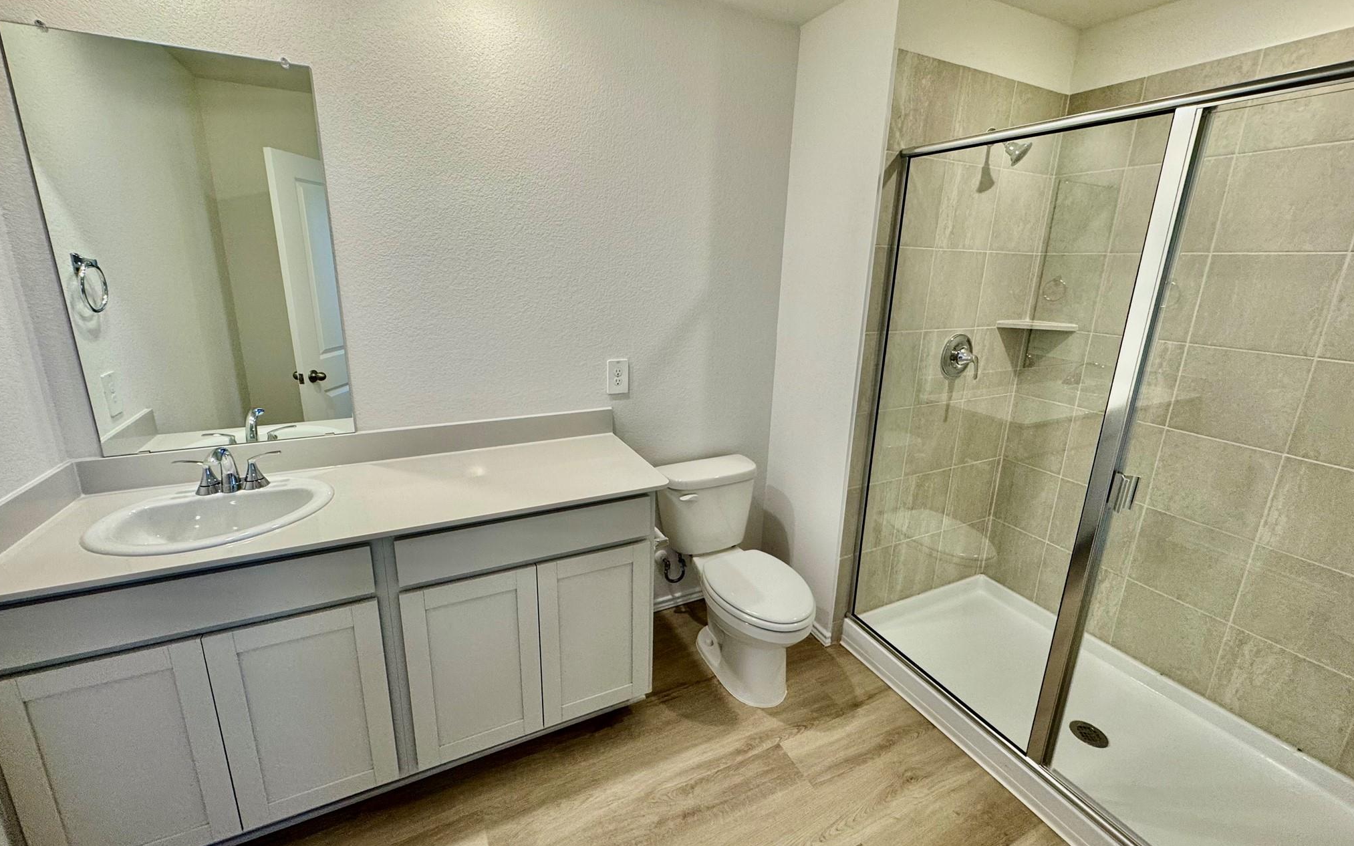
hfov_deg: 101.5
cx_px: 677
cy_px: 404
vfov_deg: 74.7
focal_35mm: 15
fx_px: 553
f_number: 2.2
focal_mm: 2.22
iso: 160
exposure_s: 1/120
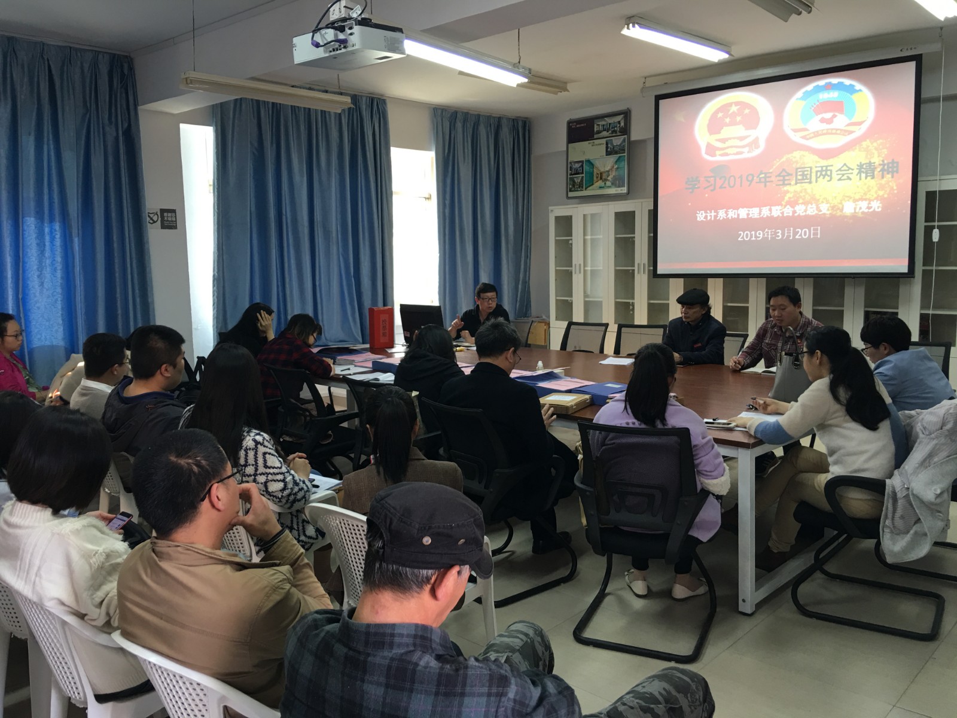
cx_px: 478
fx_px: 802
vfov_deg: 48.2
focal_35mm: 29
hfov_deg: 61.7
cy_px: 359
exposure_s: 1/17
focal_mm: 4.15
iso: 40
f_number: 2.2
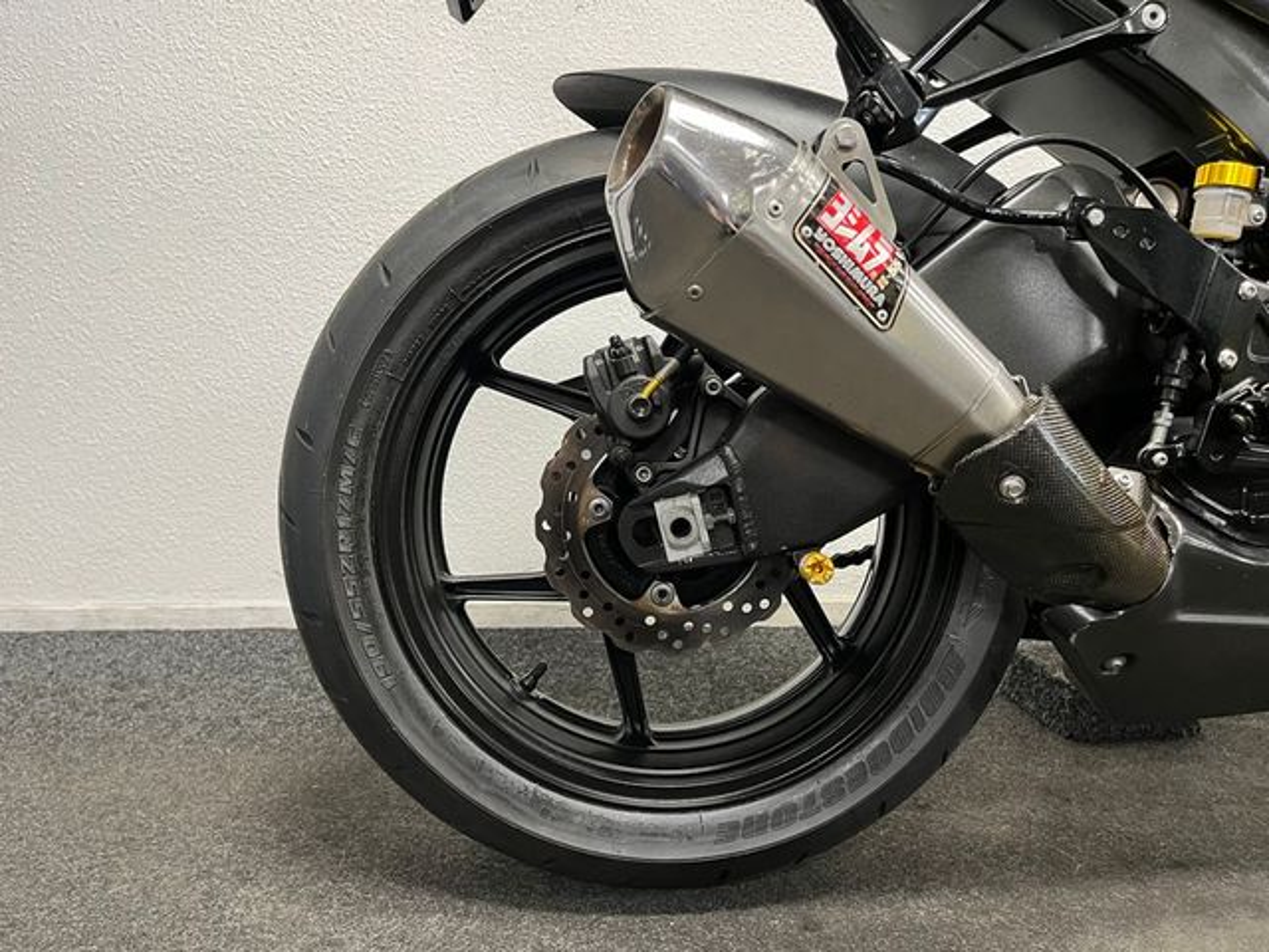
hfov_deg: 67.3
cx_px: 634
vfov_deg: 53.1
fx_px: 953
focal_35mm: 26
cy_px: 476
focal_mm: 5.1
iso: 200
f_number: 1.6
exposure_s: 1/50
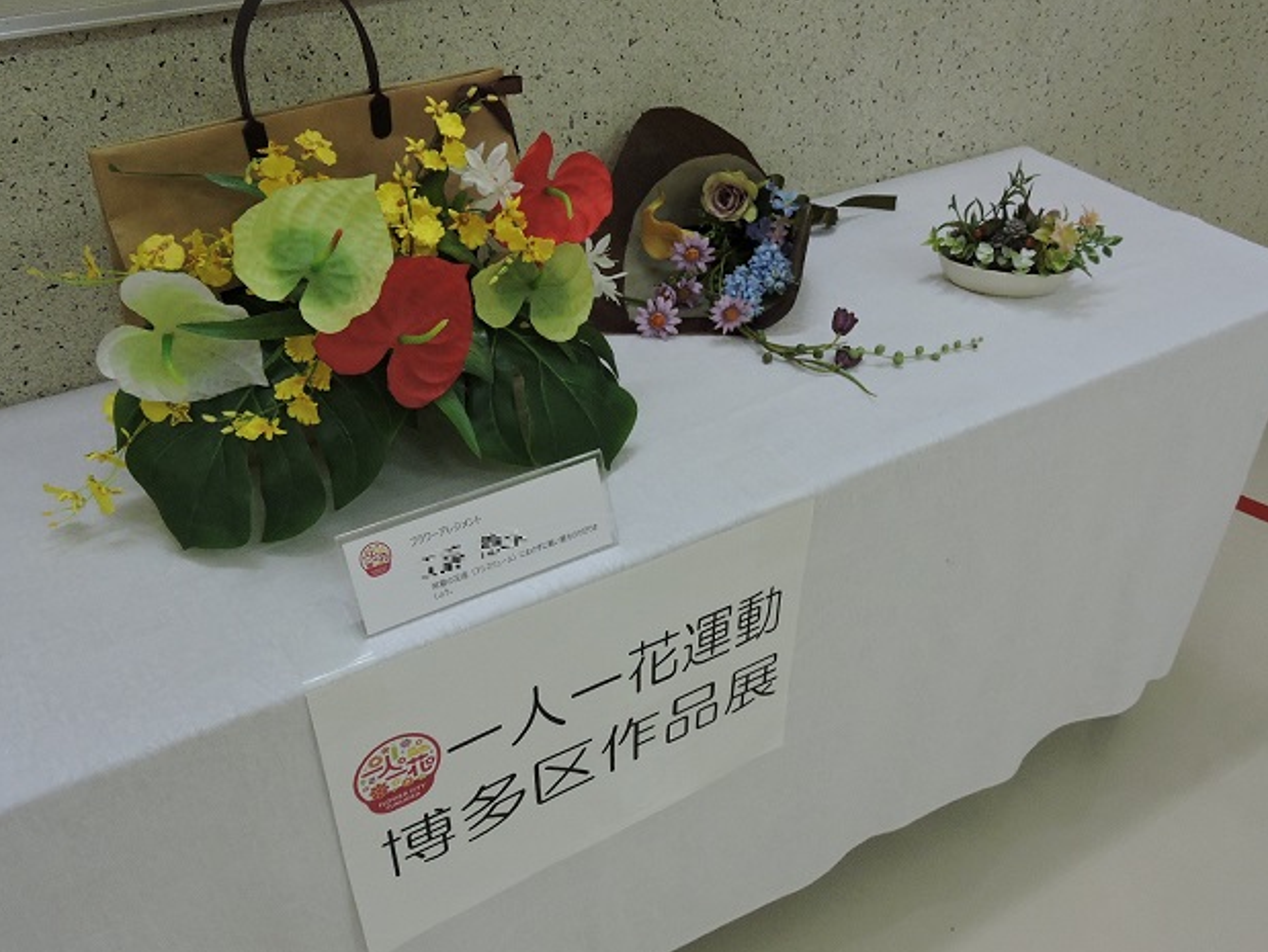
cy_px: 475
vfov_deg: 45.5
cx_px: 633
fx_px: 1136
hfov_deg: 58.3
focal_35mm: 31
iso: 400
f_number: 3.5
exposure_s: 1/20
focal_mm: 5.4
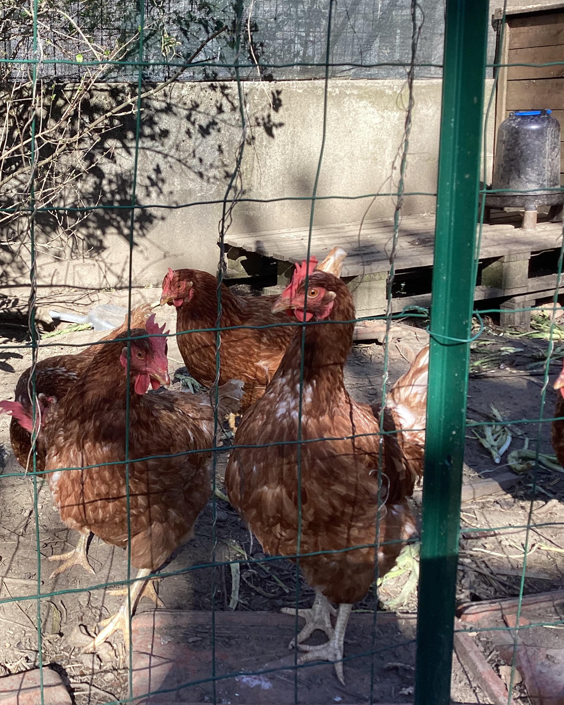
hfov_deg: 35.2
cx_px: 106
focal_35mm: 41
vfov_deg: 44.8
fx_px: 856
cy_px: 357
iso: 25
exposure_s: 1/403
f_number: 2.4
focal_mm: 3.3
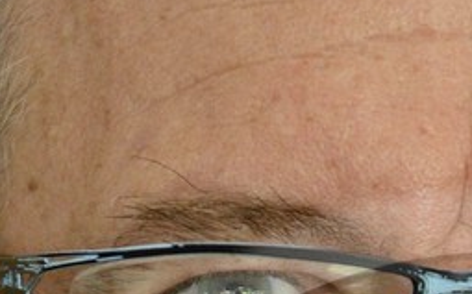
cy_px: 764
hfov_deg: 5.9
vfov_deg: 3.6
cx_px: 510
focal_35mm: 358
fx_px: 4602
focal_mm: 56
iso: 1600
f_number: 3.5
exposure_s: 1/80
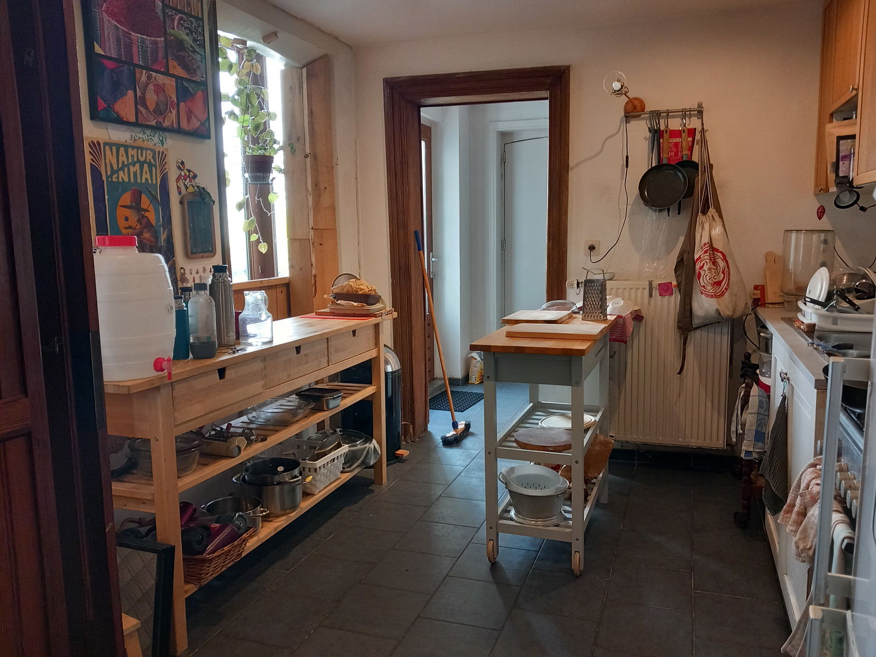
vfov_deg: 51.4
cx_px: 438
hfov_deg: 65.3
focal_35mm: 27
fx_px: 683
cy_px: 328
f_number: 1.8
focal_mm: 4
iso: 250
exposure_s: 1/33
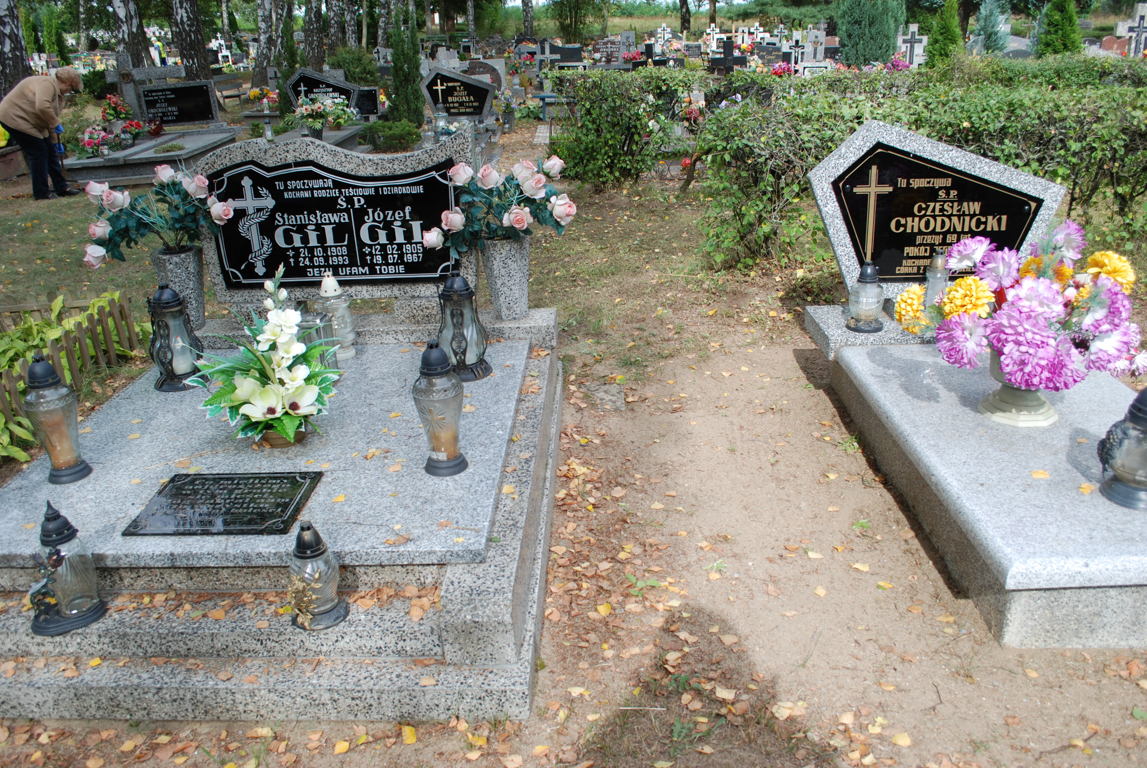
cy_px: 384
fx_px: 861
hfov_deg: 67.3
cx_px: 574
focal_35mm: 27
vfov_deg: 48.0
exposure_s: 1/125
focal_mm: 18
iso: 100
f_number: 5.6
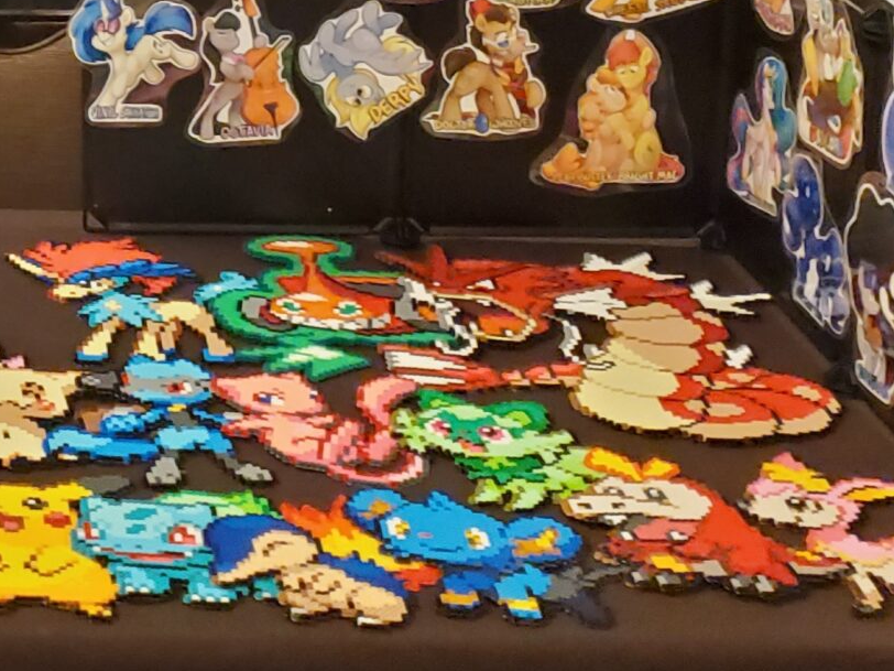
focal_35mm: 82
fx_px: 2118
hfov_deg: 22.3
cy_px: -164
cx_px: -127
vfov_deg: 17.1
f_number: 1.5
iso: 640
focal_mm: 4.3
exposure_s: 1/40
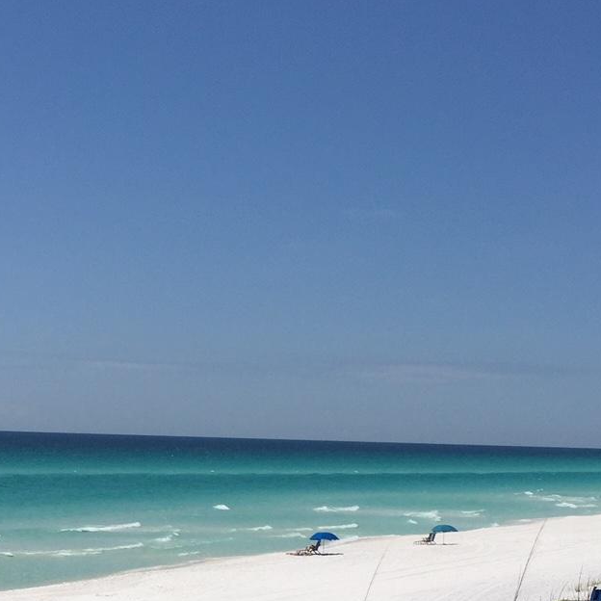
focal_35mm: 67
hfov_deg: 25.7
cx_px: 313
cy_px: 568
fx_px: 1316
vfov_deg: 24.8
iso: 32
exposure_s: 1/6623
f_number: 2.2
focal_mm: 4.15
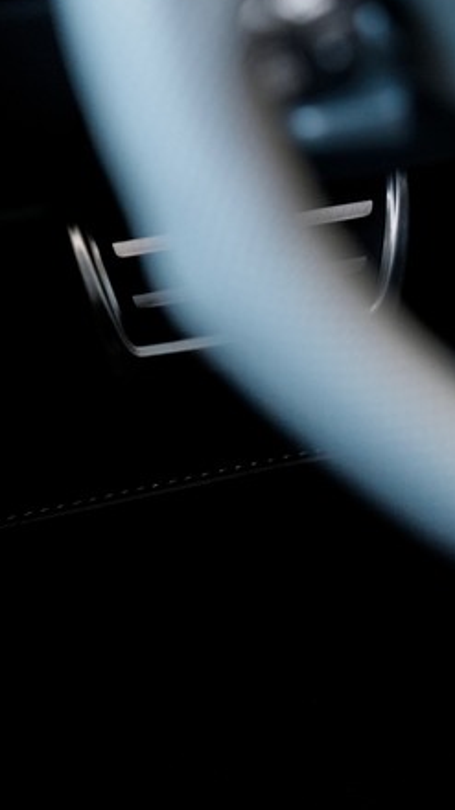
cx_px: 33
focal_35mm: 195
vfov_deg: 11.1
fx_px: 4189
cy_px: 372
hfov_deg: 6.2
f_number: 2.8
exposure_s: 1/50
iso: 500
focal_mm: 70
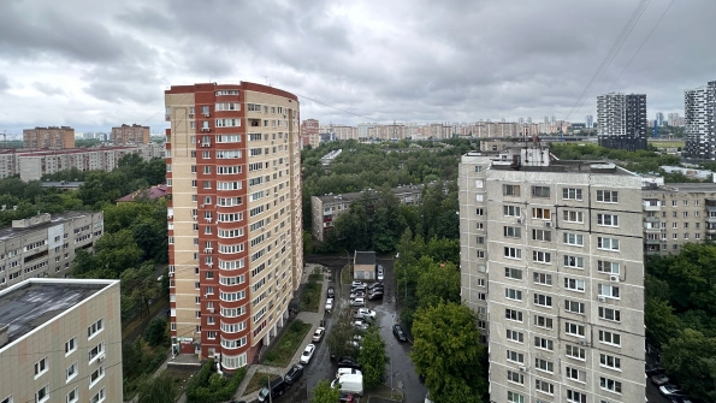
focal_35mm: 16
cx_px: 345
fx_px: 304
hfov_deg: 99.3
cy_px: 130
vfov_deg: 65.1
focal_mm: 2.22
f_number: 2.2
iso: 40
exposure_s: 1/502
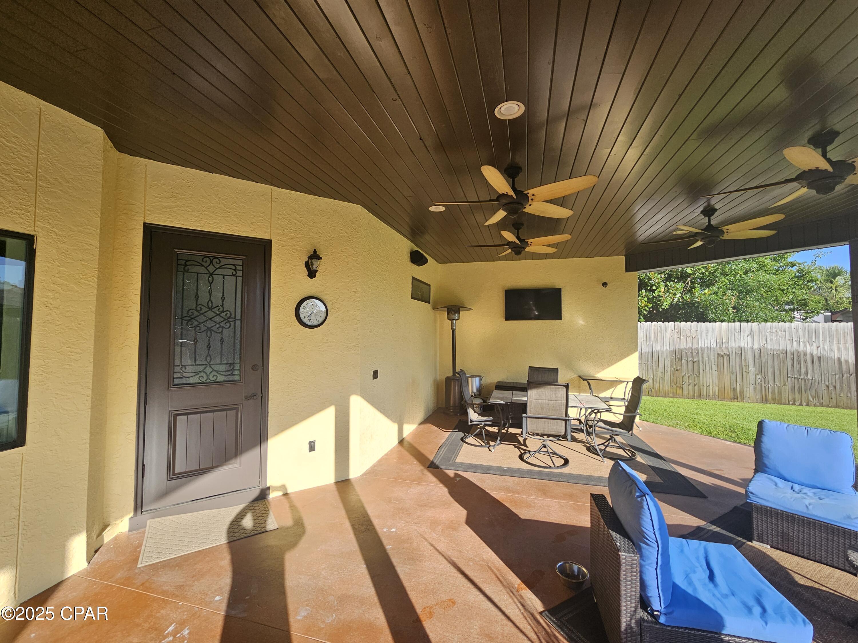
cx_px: 429
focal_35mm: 13
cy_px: 322
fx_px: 322
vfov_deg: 89.9
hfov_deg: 106.2
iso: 50
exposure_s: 1/547
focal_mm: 2.2
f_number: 2.2
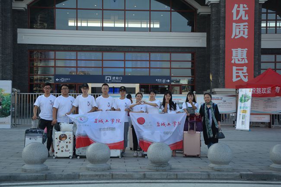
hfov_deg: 33.4
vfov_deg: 22.6
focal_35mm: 60
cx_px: 140
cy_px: 94
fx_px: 468
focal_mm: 40
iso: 200
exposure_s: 1/250
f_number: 5.6
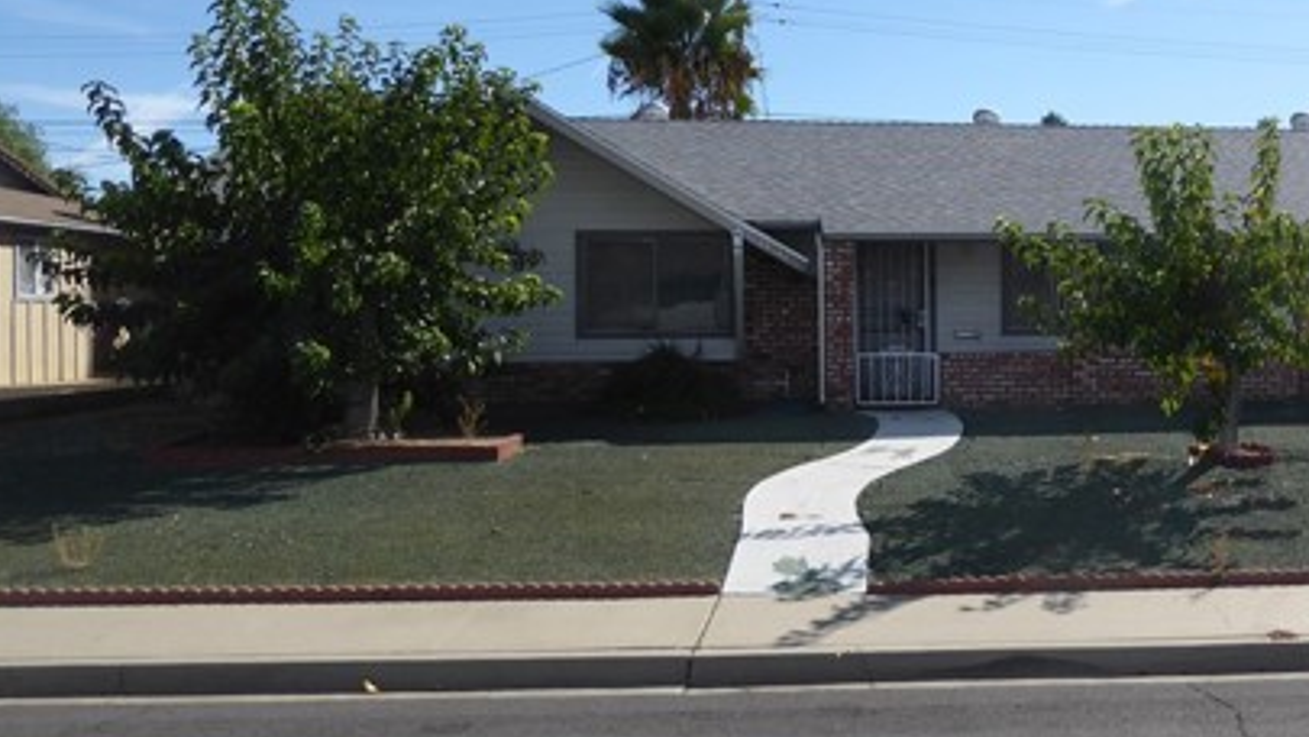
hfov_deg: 45.5
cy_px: 326
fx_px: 1493
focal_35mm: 43
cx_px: 1005
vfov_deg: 27.7
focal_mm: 4.3
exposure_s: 1/1000
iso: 80
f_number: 3.3
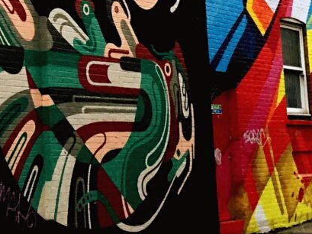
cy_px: -47
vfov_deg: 13.2
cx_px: 21
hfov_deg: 17.7
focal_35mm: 109
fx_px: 982
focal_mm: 4.15
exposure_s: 1/33
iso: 50
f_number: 2.2
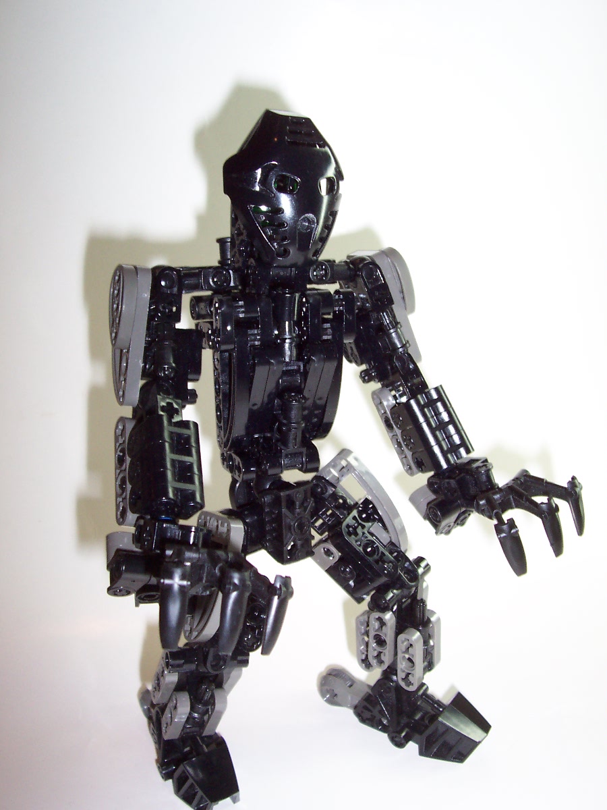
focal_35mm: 37
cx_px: 304
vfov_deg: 50.1
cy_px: 405
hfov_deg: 38.7
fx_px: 865
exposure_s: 1/60
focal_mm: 5.6
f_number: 2.8
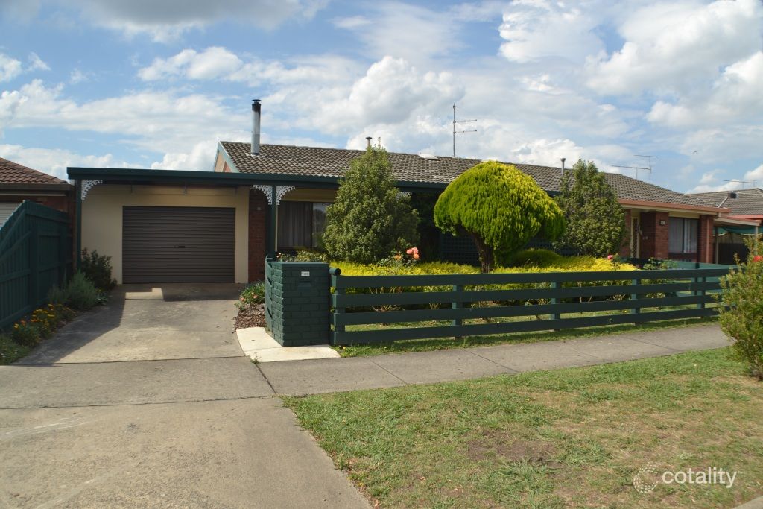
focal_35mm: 33
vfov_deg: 40.0
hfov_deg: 57.2
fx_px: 699
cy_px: 254
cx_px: 382
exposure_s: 1/200
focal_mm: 22
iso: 100
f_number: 9
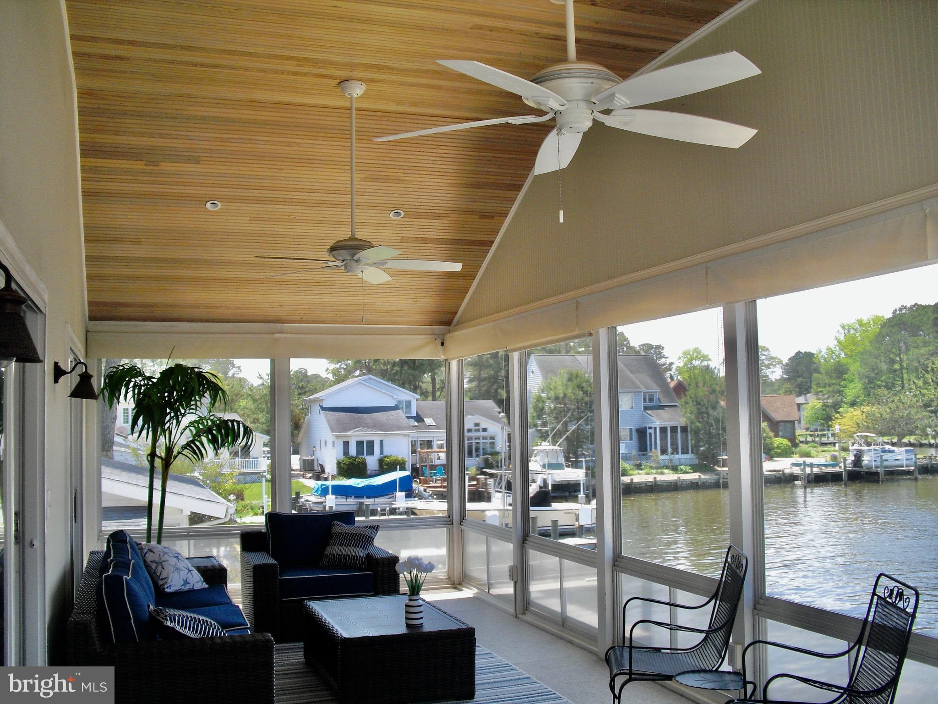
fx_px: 976
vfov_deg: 39.7
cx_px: 469
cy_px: 352
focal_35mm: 36
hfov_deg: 51.4
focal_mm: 6.3
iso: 100
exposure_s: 1/250
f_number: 3.1
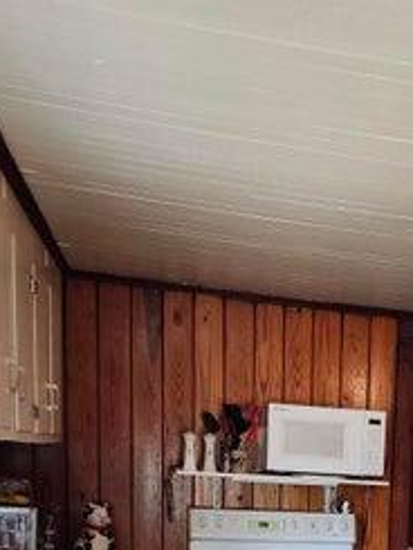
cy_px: 629
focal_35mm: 60
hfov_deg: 23.4
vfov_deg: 28.7
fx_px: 954
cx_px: 420
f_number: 1.8
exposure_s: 1/120
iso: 400
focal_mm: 5.54
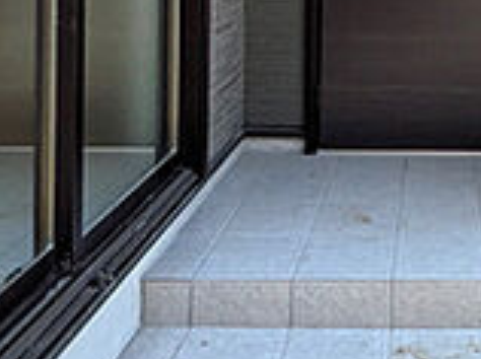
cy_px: -84
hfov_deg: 33.2
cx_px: 429
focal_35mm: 55
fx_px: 763
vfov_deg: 23.9
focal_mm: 1.83
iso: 49
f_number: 2.2
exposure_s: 1/602
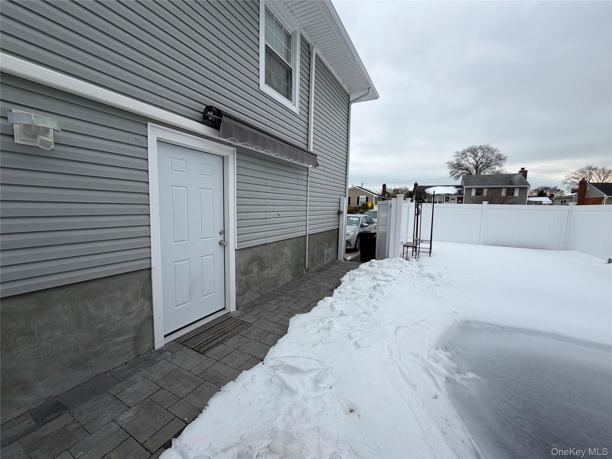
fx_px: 248
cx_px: 306
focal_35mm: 14
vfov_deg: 85.7
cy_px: 230
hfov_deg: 102.1
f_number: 2.2
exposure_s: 1/770
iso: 32
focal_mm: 2.22
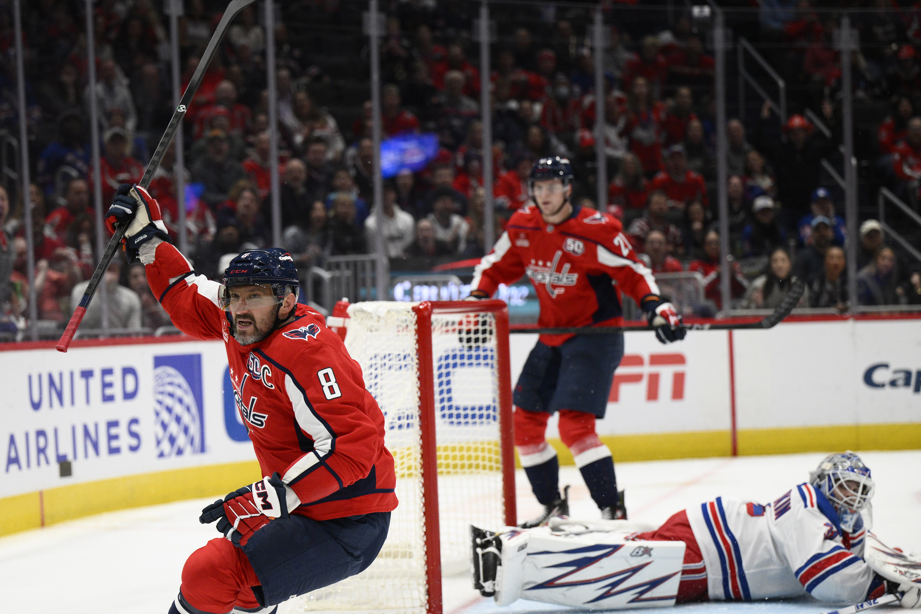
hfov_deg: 17.5
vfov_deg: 11.7
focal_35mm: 117
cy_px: 348
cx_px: 390
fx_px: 2993
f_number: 2.8
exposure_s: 1/2500
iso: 3200
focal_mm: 96
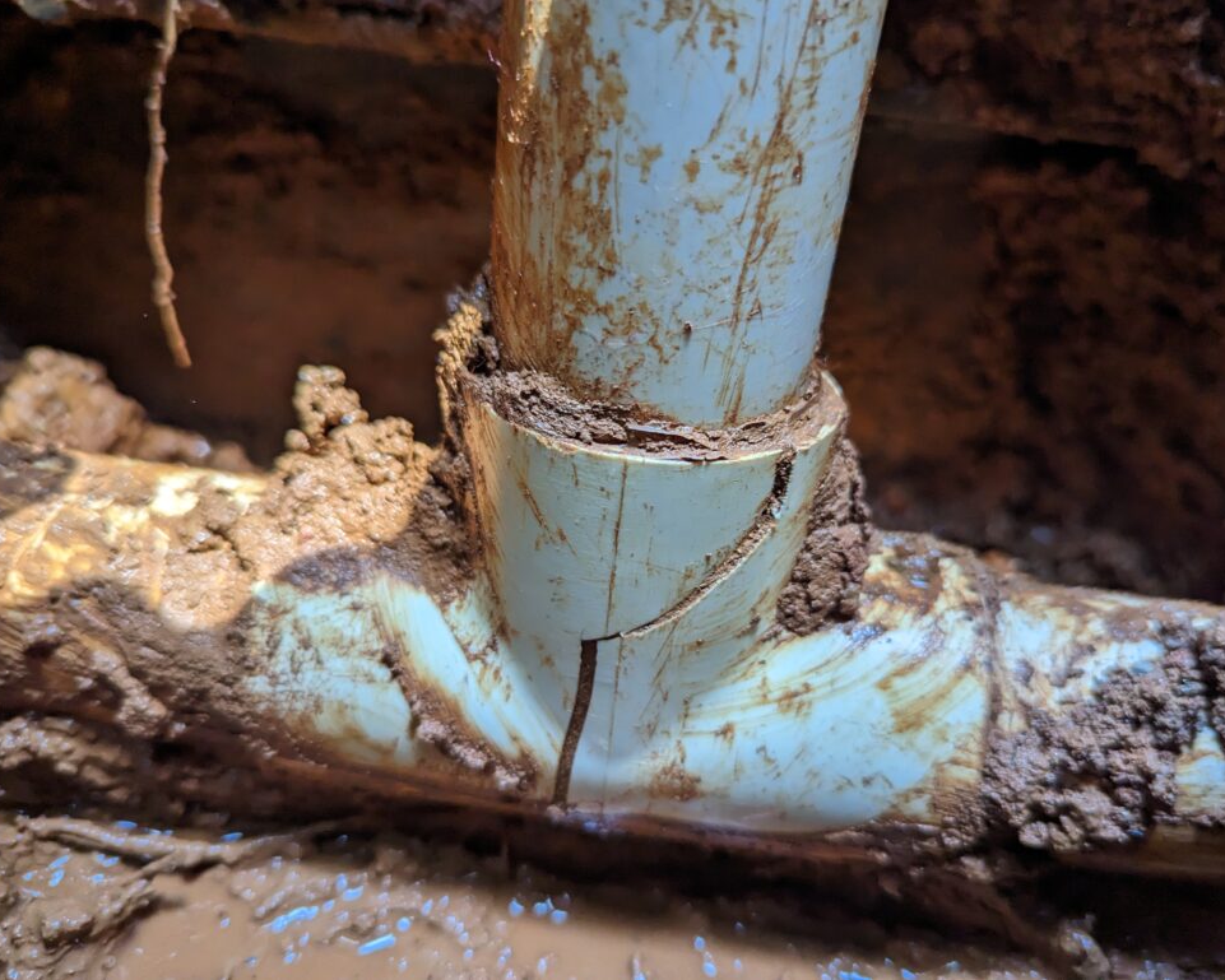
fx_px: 906
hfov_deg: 68.1
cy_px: 490
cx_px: 639
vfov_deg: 56.8
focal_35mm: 25
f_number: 1.85
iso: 394
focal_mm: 6.81
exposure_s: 1/156
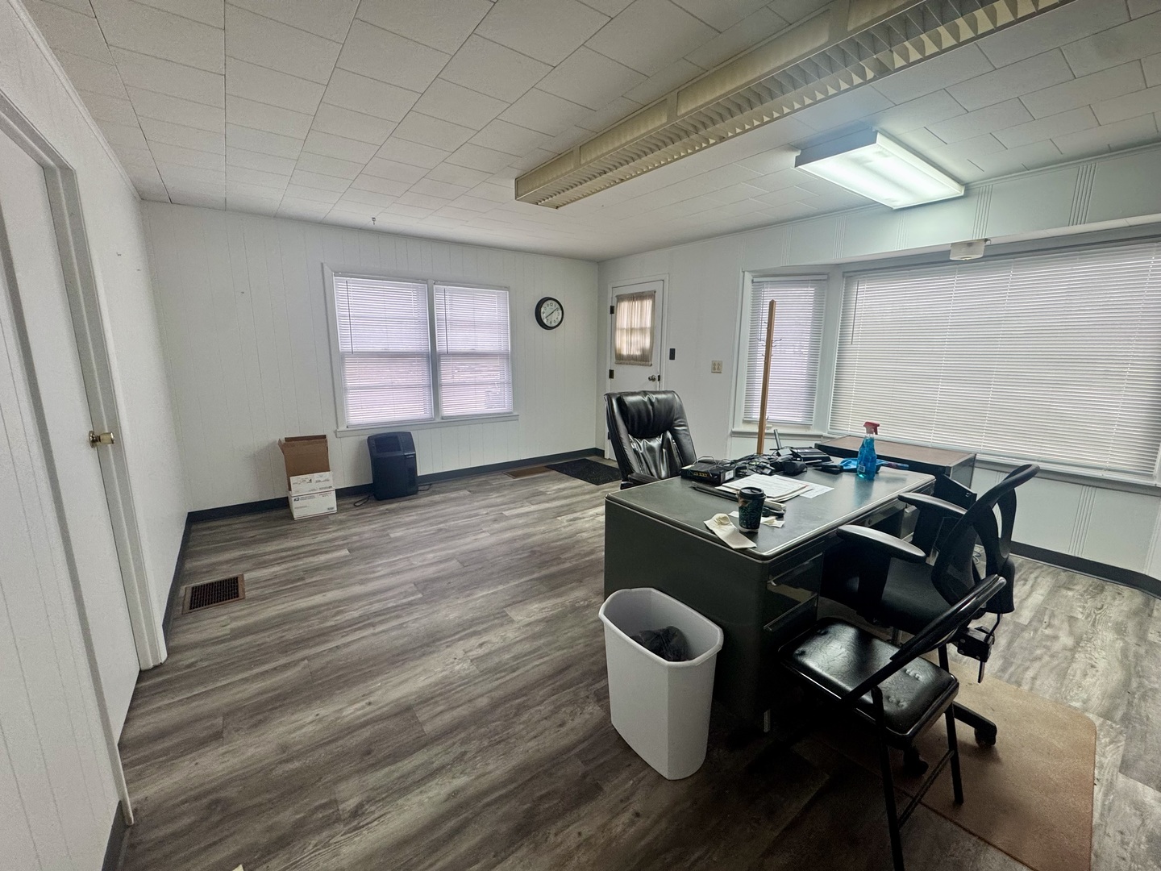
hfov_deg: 102.1
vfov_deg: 85.7
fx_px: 470
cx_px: 580
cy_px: 436
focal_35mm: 14
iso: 160
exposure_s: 1/120
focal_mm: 2.22
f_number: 2.2
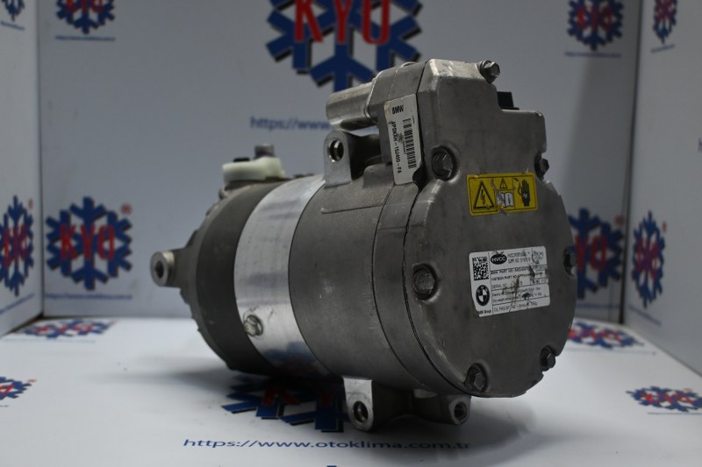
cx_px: 351
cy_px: 234
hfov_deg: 46.4
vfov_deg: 31.9
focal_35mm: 42
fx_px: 819
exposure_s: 1/125
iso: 800
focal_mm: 28
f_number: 4.5
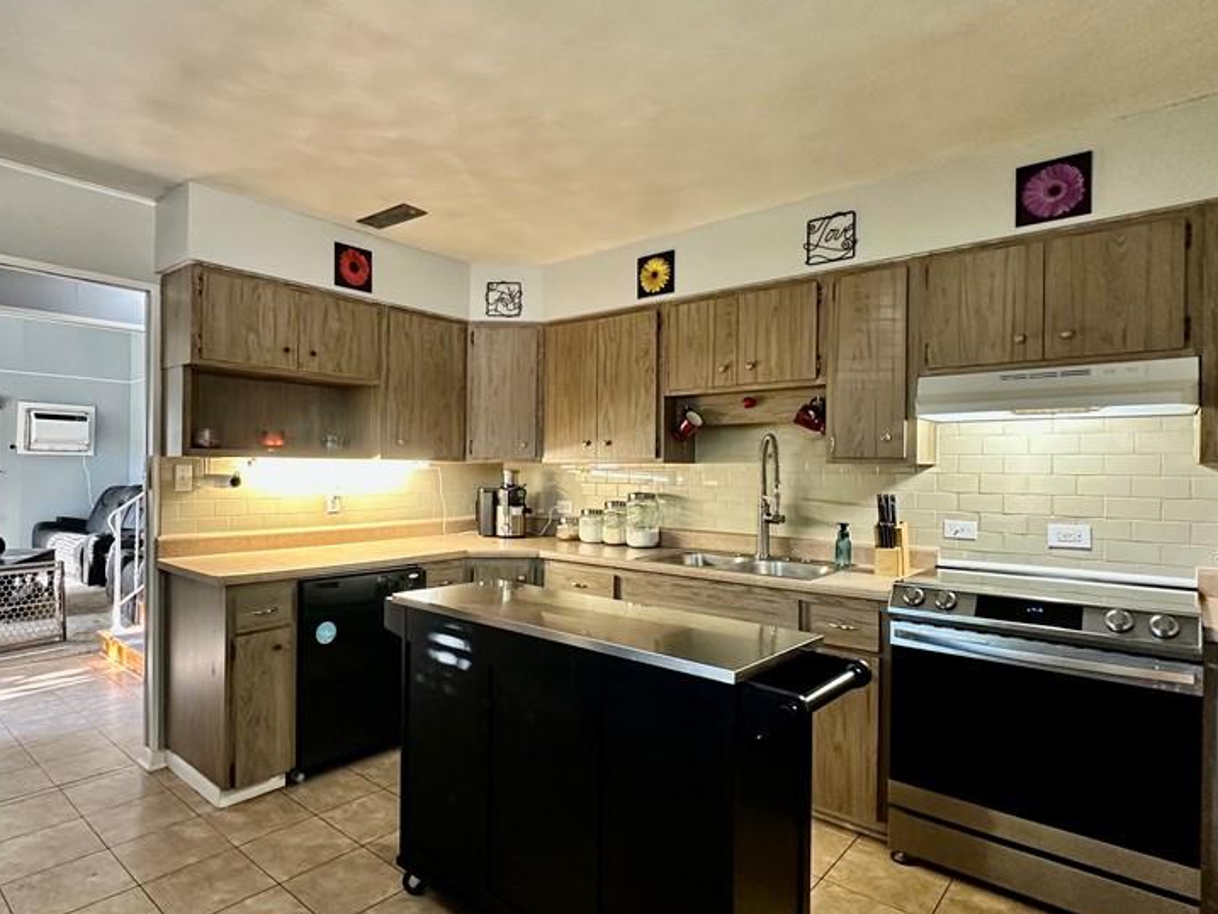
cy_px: 467
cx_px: 527
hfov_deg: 81.3
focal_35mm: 20
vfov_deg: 66.0
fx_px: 704
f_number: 2.2
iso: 500
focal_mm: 2.22
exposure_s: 1/60
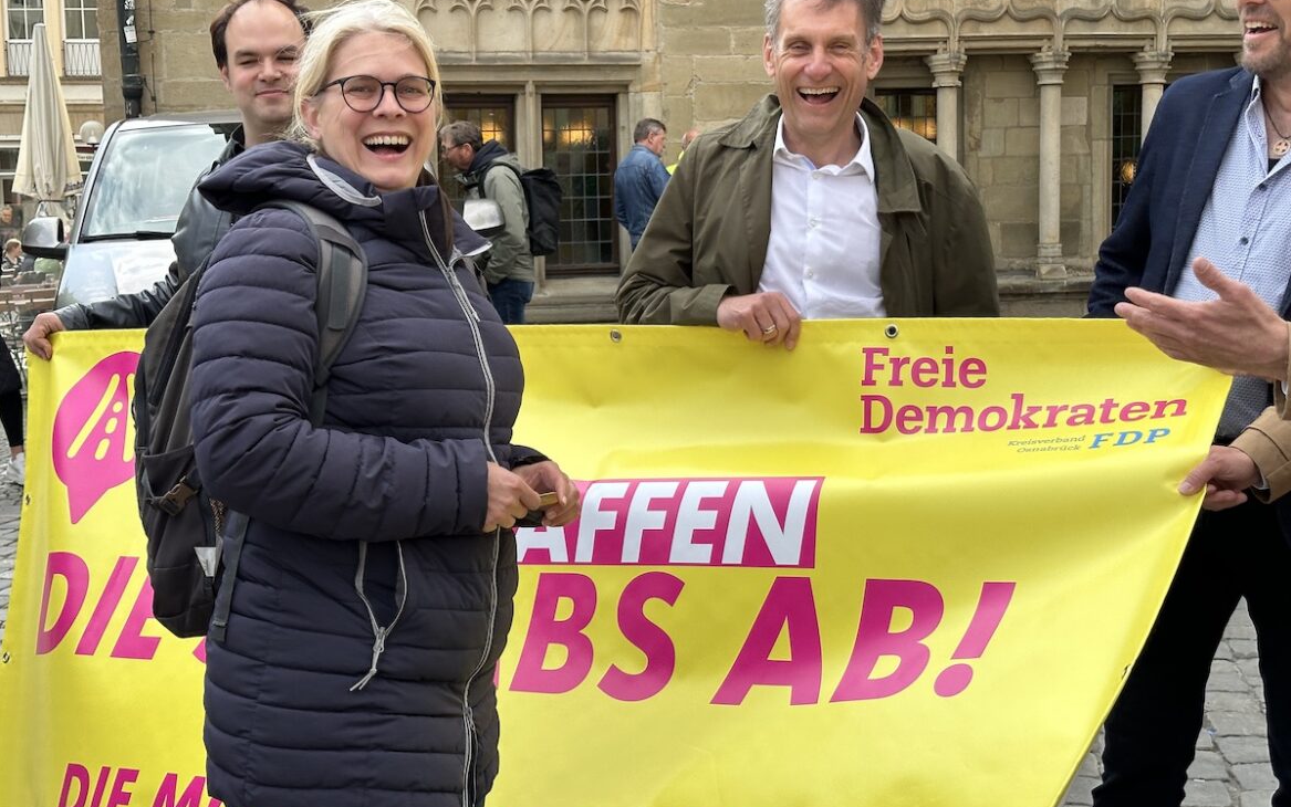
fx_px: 1795
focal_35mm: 51
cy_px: 354
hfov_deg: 39.6
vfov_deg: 25.3
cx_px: 646
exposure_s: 1/1517
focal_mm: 6.86
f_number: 1.78
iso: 64
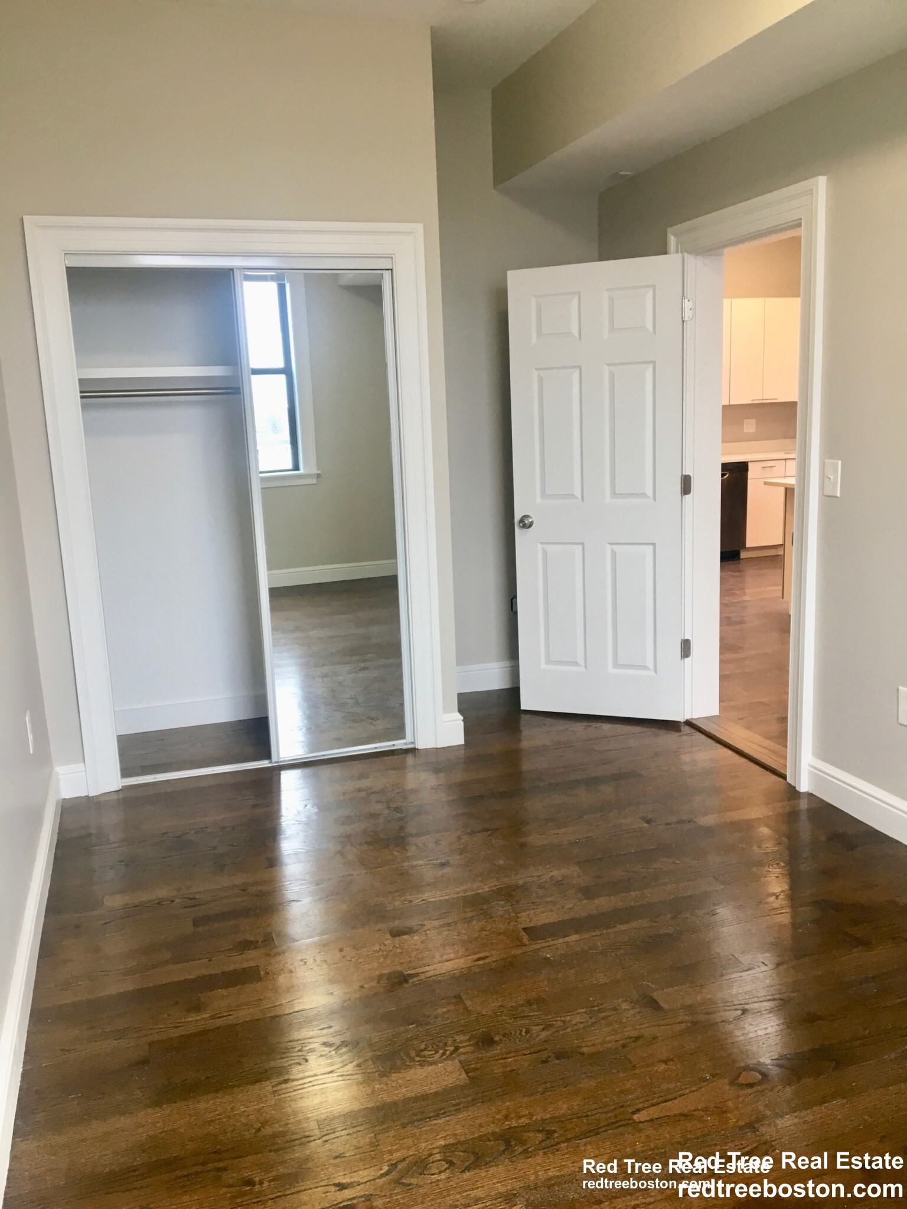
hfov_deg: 48.2
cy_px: 604
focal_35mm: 29
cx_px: 454
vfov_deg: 61.7
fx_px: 1013
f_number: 2.2
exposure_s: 1/30
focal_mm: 4.15
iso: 50
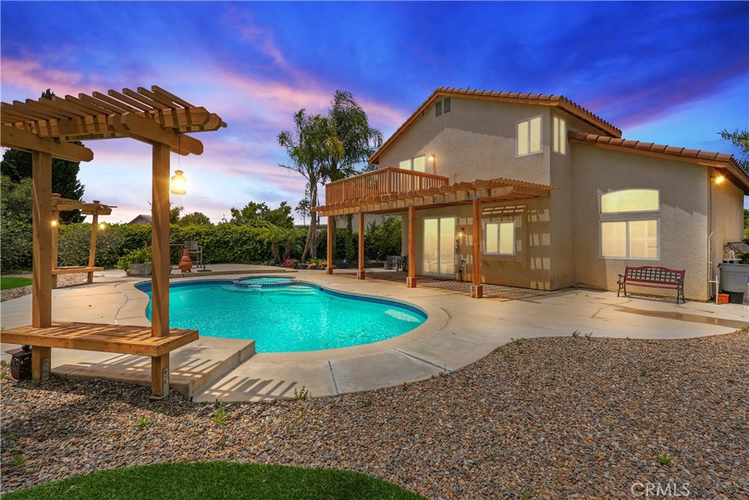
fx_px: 333
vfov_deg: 73.8
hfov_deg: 96.7
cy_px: 250
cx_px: 374
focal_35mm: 16
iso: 100
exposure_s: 1/125
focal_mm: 16
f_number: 14
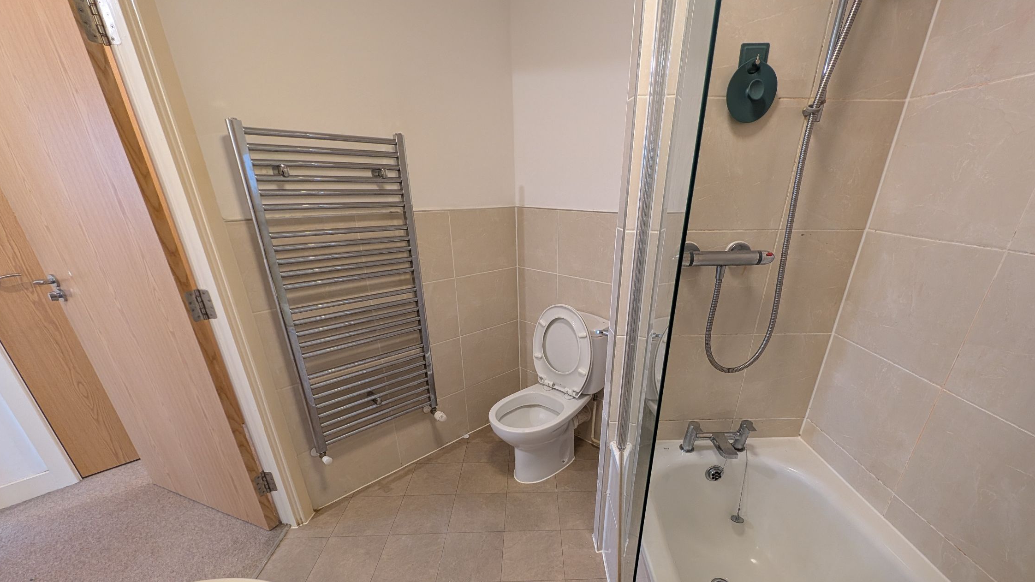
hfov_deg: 106.8
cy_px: 382
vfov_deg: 72.4
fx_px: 384
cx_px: 540
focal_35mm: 14
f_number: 1.95
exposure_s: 1/25
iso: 177
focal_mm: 2.23
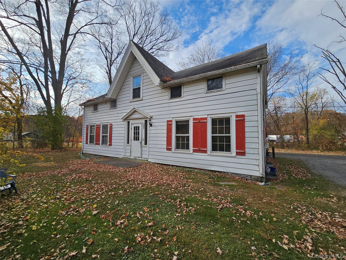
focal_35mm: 13
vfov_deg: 89.9
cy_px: 130
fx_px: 130
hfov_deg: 106.2
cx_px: 173
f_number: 2.2
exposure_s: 1/2016
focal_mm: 2.2
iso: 50
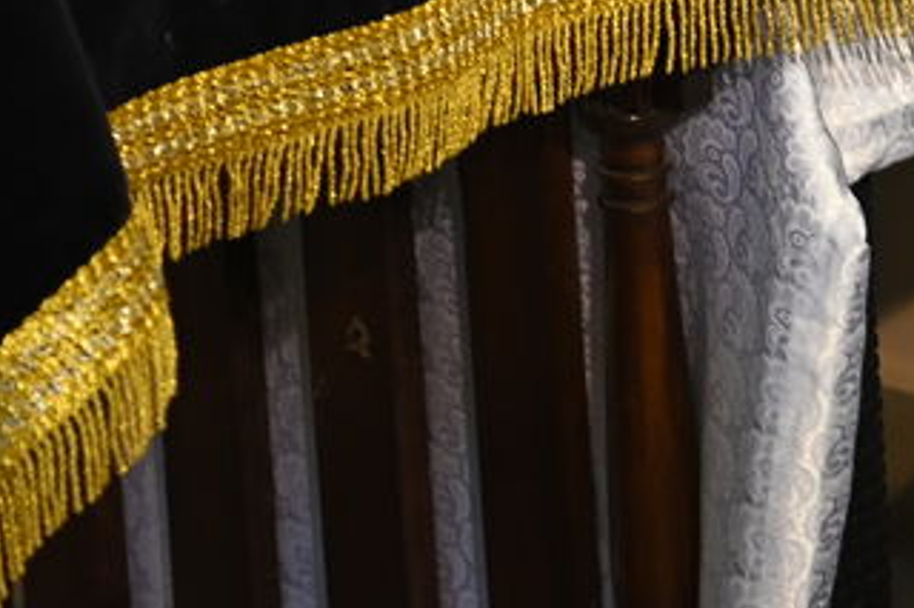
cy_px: -642
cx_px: 1123
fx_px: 7765
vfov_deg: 4.4
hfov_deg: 6.7
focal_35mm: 306
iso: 400
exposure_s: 1/80
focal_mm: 70
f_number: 2.8
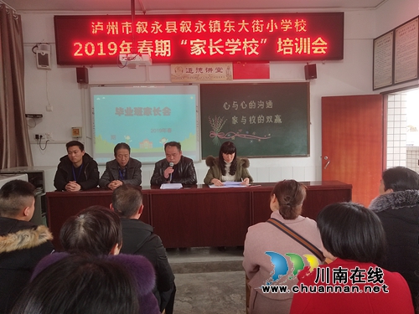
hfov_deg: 60.0
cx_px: 210
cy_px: 157
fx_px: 363
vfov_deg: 46.8
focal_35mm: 30
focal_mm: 3.95
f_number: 1.8
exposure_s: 1/50
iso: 174
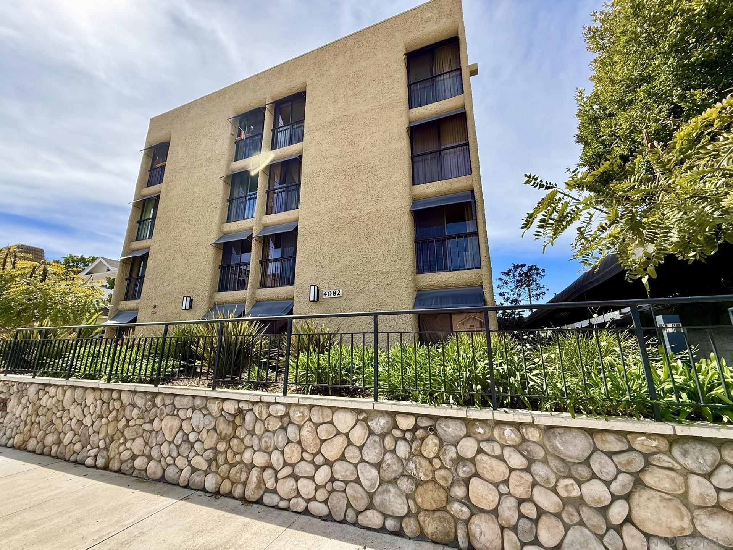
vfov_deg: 85.7
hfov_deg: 102.1
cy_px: 275
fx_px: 296
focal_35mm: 14
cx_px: 366
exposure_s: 1/1125
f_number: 2.2
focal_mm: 2.22
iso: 64
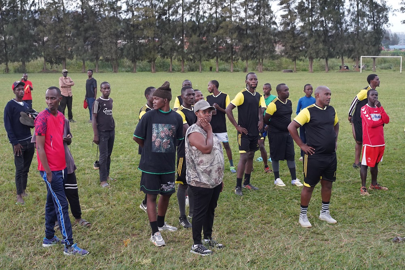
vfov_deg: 27.0
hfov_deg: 39.6
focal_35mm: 50
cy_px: 135
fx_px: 562
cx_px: 202
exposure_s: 1/160
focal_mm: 50
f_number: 8
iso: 4000
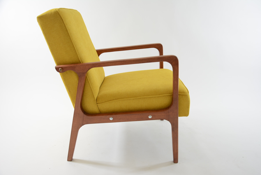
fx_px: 229
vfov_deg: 41.8
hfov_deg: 59.5
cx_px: 130
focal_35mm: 32
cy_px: 88
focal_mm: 21
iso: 400
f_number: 4.5
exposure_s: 1/80
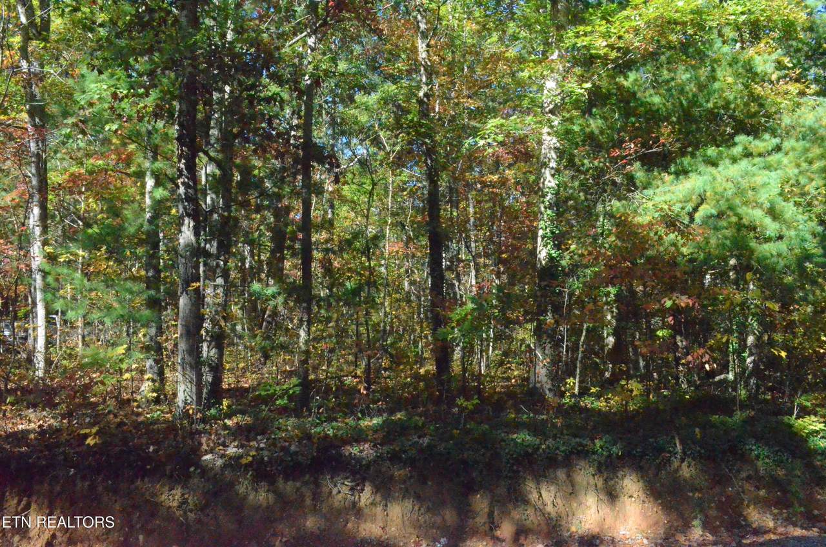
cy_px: 274
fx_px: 618
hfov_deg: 67.5
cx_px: 413
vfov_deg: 47.7
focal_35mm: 27
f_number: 16
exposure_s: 1/2000
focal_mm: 18
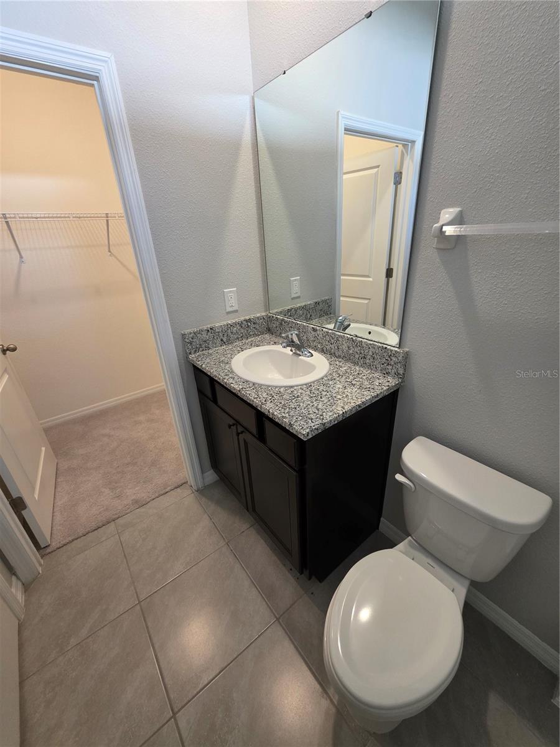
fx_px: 280
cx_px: 280
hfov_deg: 89.9
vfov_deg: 106.2
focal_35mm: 13
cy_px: 374
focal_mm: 2.2
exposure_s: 1/120
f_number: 1.9
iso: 320
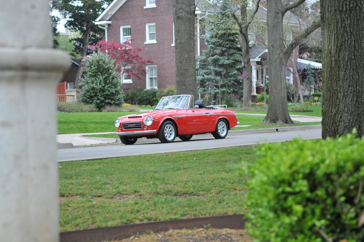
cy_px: 121
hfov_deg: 24.6
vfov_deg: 16.5
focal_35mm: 82
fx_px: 833
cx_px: 182
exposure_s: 1/1000
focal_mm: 55
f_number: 2.8
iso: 400
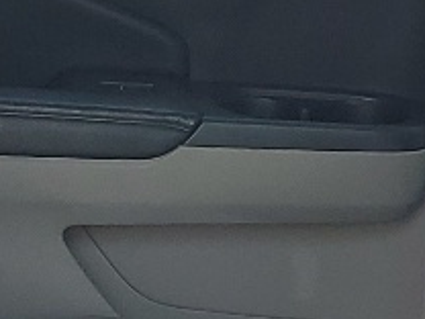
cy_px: 470
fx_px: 2456
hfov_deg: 9.9
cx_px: 192
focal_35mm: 200
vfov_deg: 7.3
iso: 50
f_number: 1.5
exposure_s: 1/323
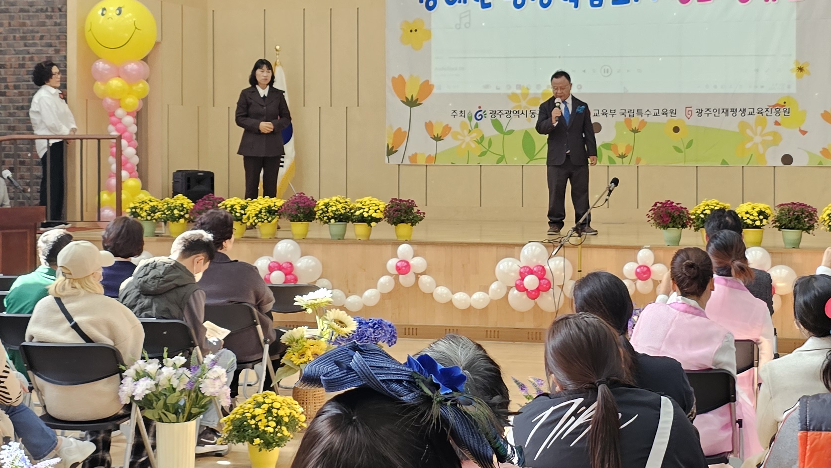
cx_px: 524
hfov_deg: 34.7
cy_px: 149
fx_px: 1322
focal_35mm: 60
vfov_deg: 20.0
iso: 200
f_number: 1.7
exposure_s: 1/120
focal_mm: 6.3
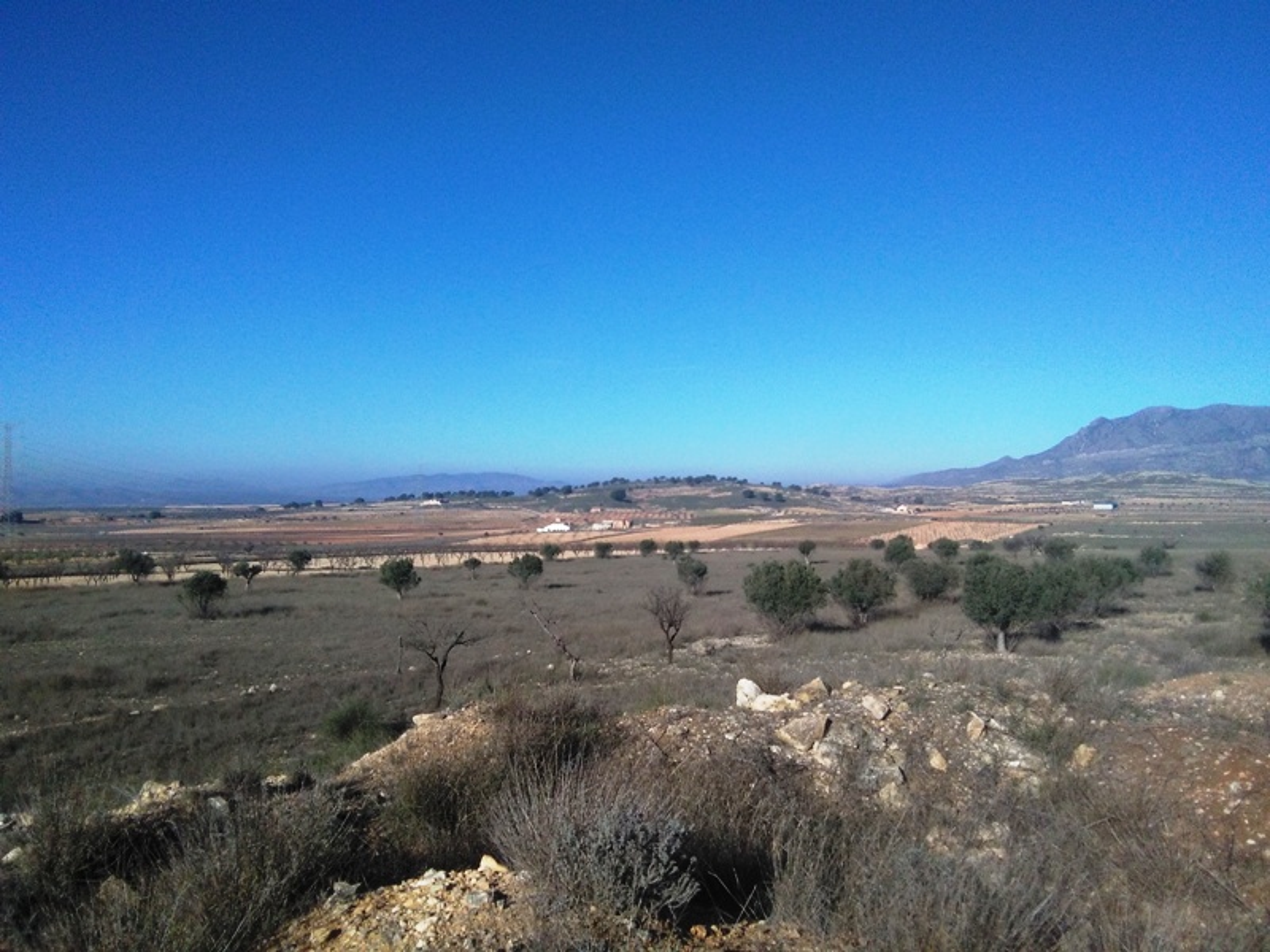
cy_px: 476
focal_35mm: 28
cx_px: 635
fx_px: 1027
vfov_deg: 49.7
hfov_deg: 63.4
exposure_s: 1/1881
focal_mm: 2.34
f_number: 2.2
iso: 100
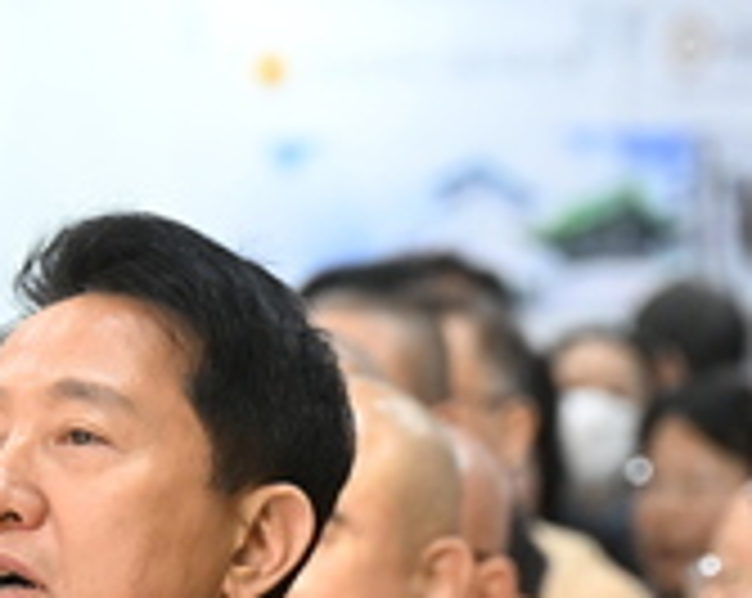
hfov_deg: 3.0
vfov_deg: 2.4
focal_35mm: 637
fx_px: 14152
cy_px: 870
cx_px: 90
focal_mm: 180
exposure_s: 1/60
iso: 2500
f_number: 6.3
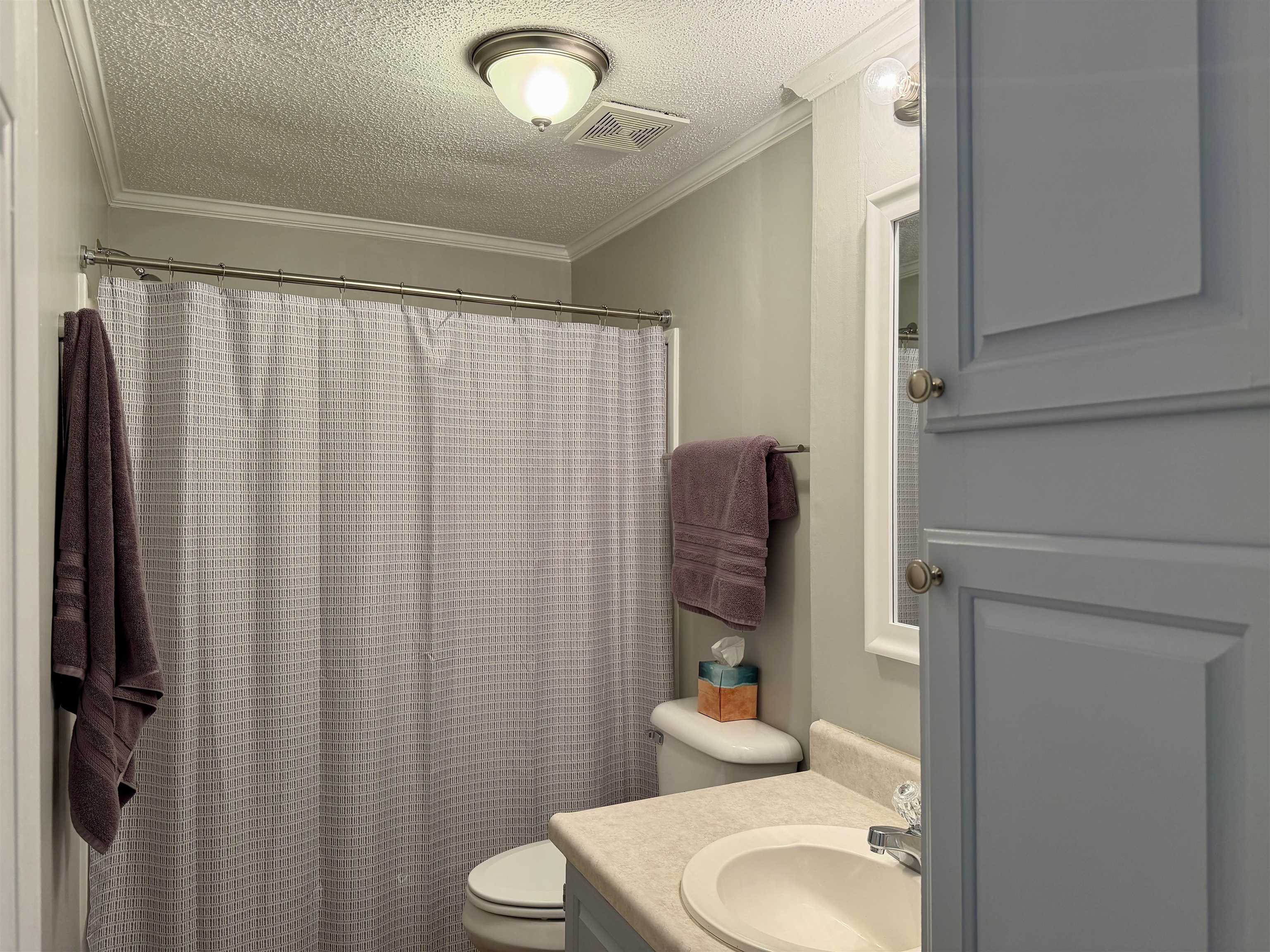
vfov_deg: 56.8
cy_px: 476
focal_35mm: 24
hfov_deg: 71.6
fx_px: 881
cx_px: 635
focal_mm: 6.76
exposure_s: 1/60
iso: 125
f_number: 1.78
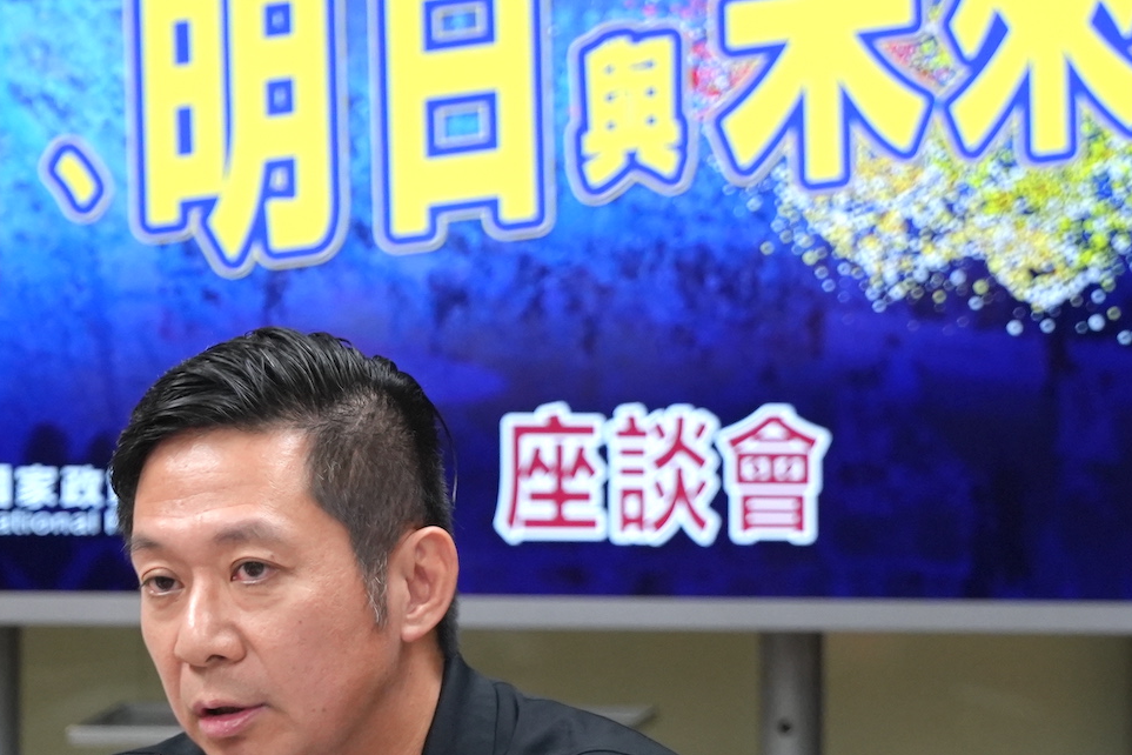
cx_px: 534
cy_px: 469
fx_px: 15564
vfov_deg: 2.8
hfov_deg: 4.2
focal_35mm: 495
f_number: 4
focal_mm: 170
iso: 1600
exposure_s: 1/200
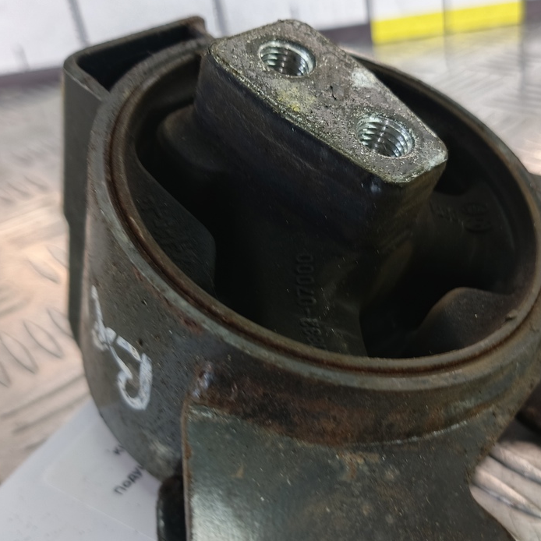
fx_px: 530
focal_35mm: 30
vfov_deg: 54.0
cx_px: 297
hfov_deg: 53.9
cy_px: 250
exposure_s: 1/25
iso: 142
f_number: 1.6
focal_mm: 4.11
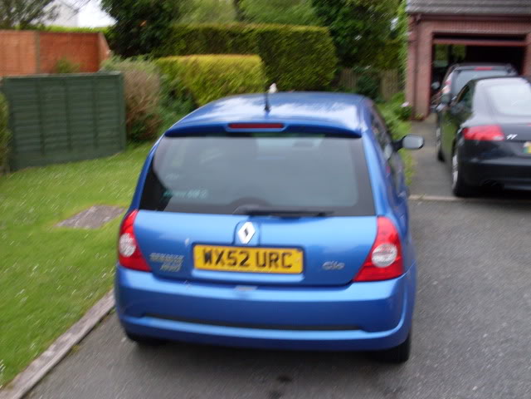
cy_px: 200
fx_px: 583
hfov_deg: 49.0
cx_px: 266
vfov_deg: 37.7
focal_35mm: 38
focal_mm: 6.3
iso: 80
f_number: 2.8
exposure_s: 1/45
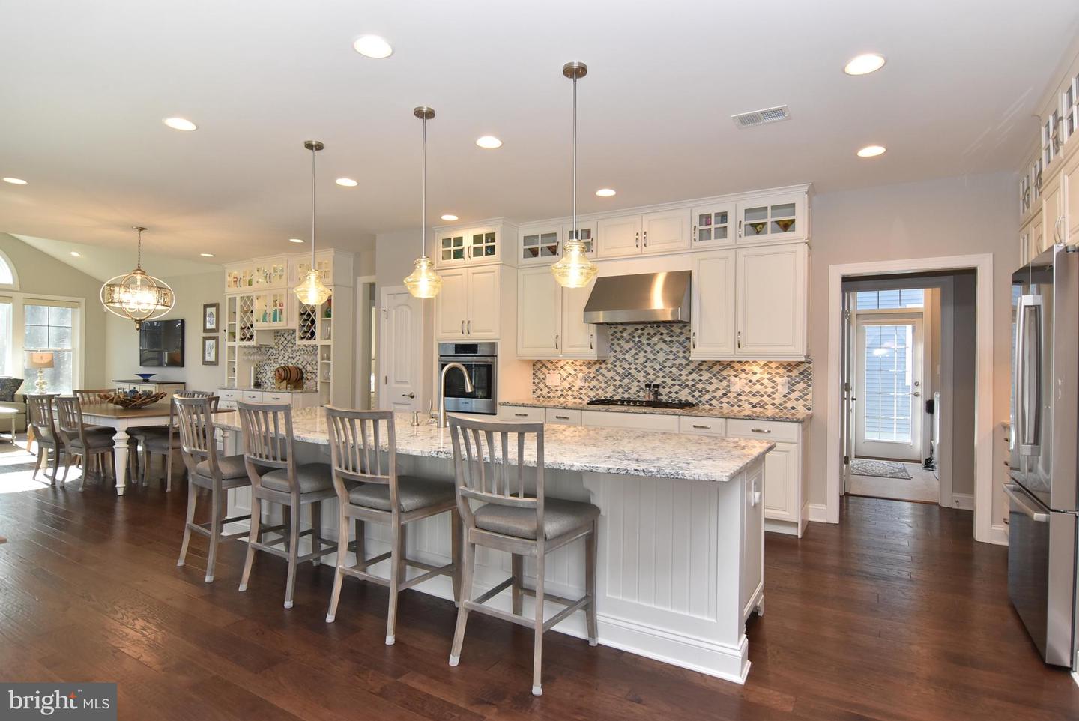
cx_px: 540
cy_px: 360
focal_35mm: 18
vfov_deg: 67.5
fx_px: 540
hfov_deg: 90.0
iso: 800
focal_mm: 12
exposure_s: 1/60
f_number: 7.1
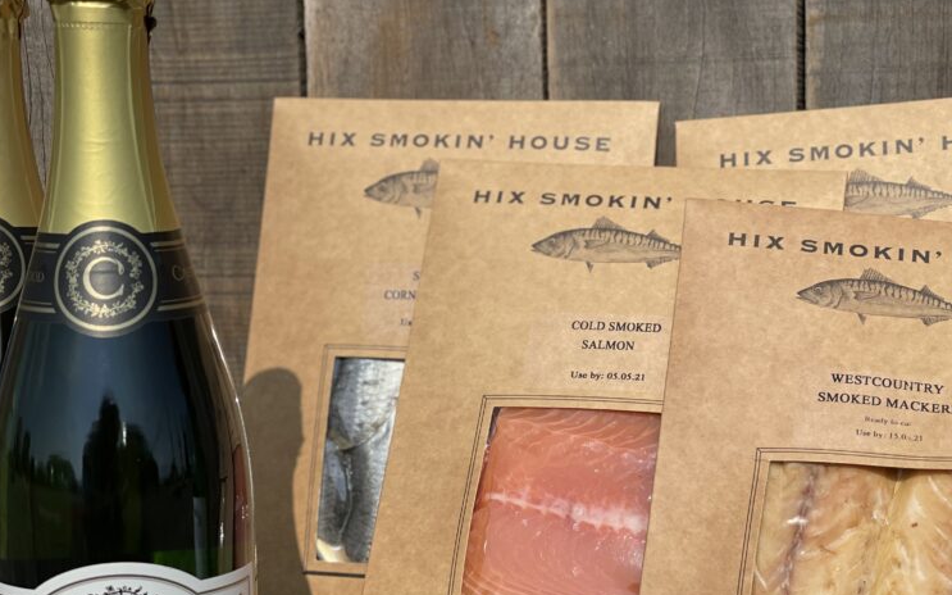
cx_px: 584
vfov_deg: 17.1
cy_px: 406
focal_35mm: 76
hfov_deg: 27.1
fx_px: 1971
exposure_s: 1/3690
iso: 25
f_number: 2
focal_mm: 6
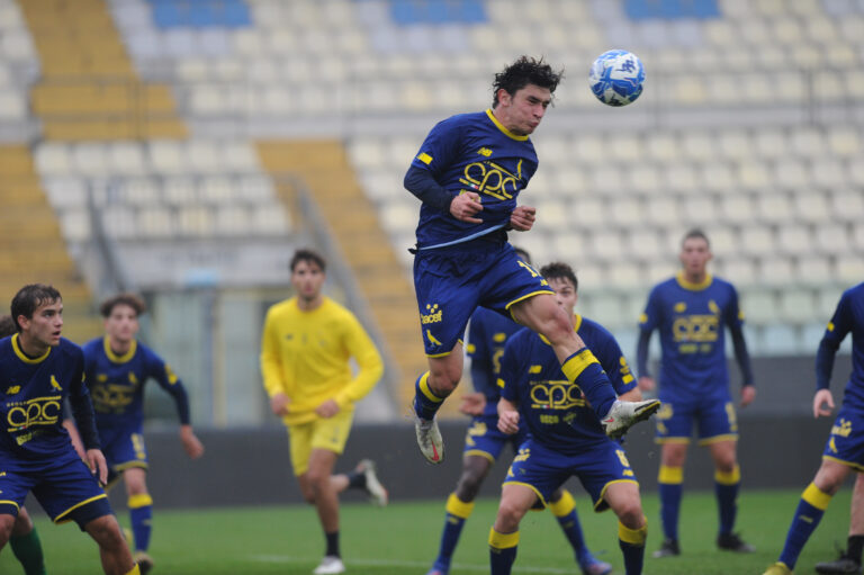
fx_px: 7195
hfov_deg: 6.9
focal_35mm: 300
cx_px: 432
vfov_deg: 4.6
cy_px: 288
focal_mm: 300
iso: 2000
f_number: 3.5
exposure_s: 1/1600
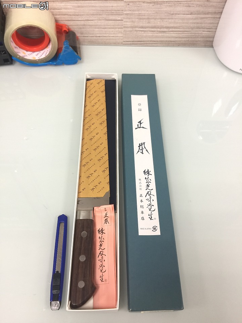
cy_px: 162
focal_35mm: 29
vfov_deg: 61.7
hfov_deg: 48.2
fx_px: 270
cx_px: 121
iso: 40
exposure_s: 1/15
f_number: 2.2
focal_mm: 4.15
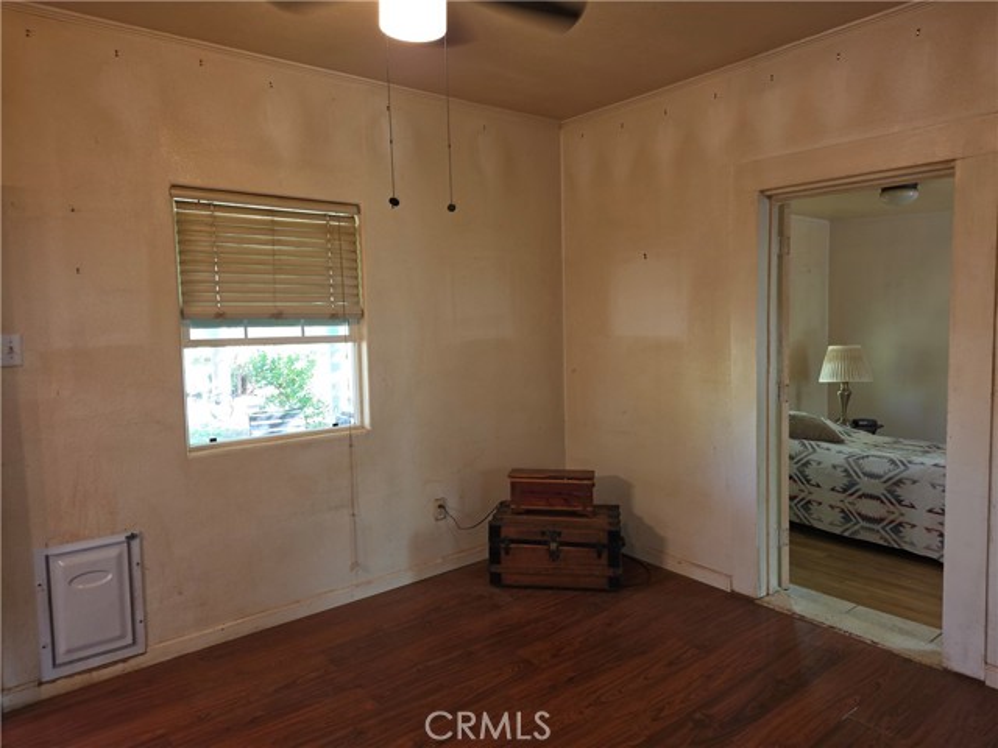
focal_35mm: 23
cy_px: 374
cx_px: 499
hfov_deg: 73.9
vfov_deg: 58.9
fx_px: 663
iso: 100
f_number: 1.7
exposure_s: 1/30
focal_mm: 6.25
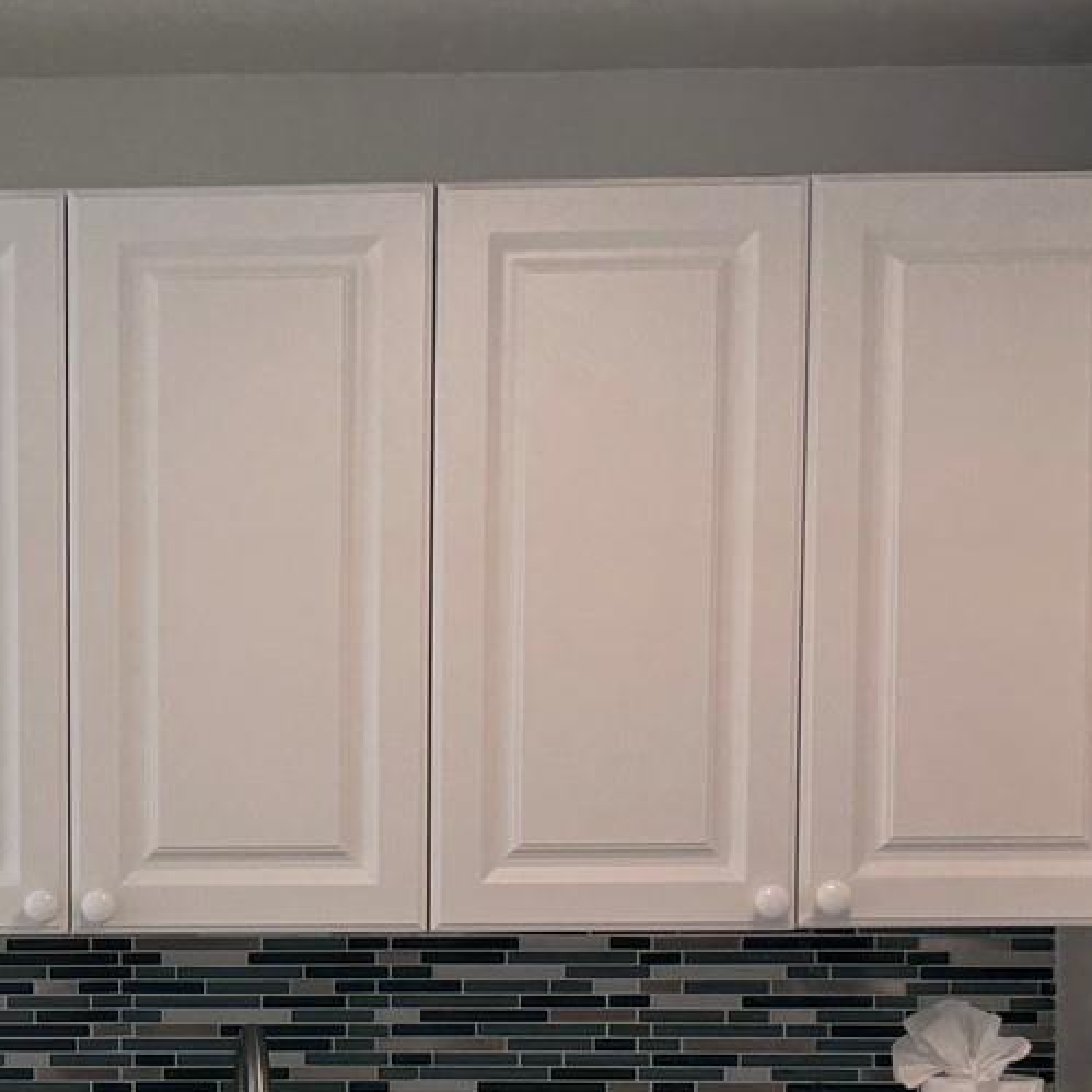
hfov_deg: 24.5
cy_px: 941
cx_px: 70
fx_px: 2427
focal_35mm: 68
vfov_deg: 24.8
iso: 100
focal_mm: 6.76
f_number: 1.78
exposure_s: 1/120
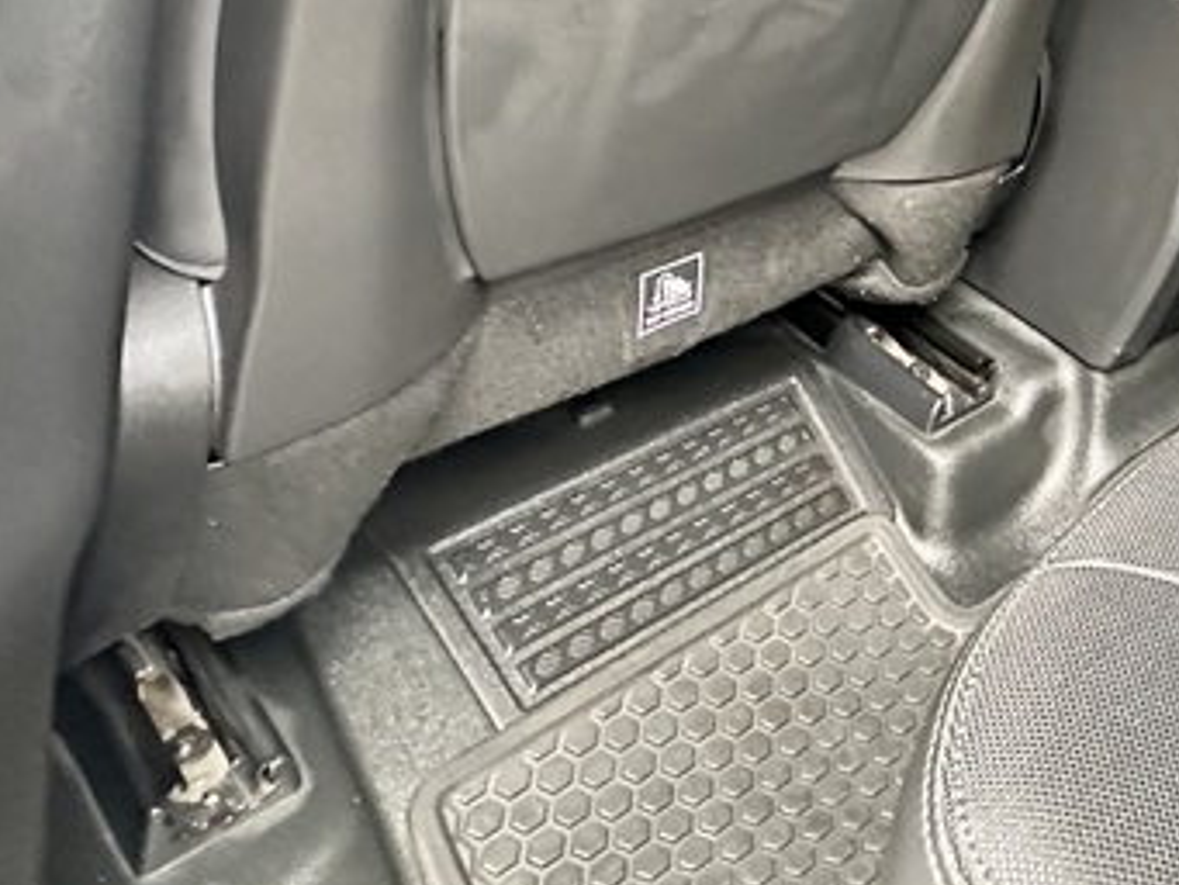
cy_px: -391
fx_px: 1431
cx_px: 1424
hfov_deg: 35.1
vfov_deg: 26.4
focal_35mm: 42
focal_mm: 2.22
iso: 800
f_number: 2.2
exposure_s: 1/60
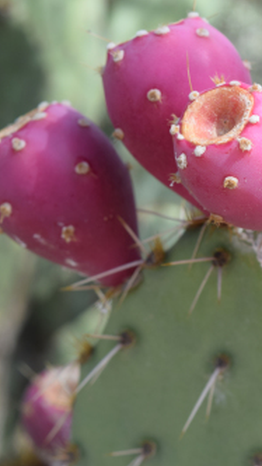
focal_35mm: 95
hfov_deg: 12.4
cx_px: 320
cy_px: 233
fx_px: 1175
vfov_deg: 22.5
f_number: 8
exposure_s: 1/320
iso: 200
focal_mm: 40
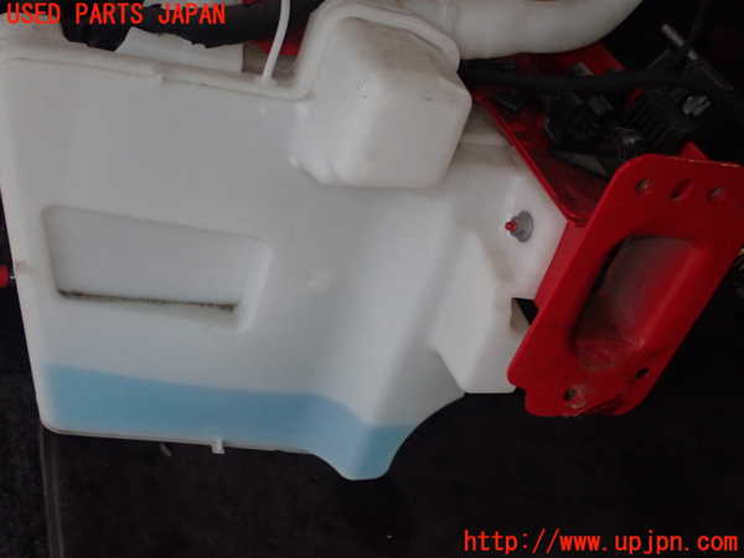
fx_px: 1053
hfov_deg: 38.9
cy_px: 279
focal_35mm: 49
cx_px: 372
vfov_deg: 29.7
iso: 500
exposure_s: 1/50
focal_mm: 8.99
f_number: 3.2
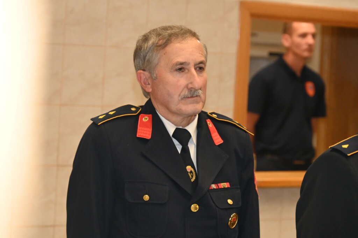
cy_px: 119
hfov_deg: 15.8
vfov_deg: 10.5
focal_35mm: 130
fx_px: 1292
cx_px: 179
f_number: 6.3
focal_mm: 130
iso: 7200
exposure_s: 1/160
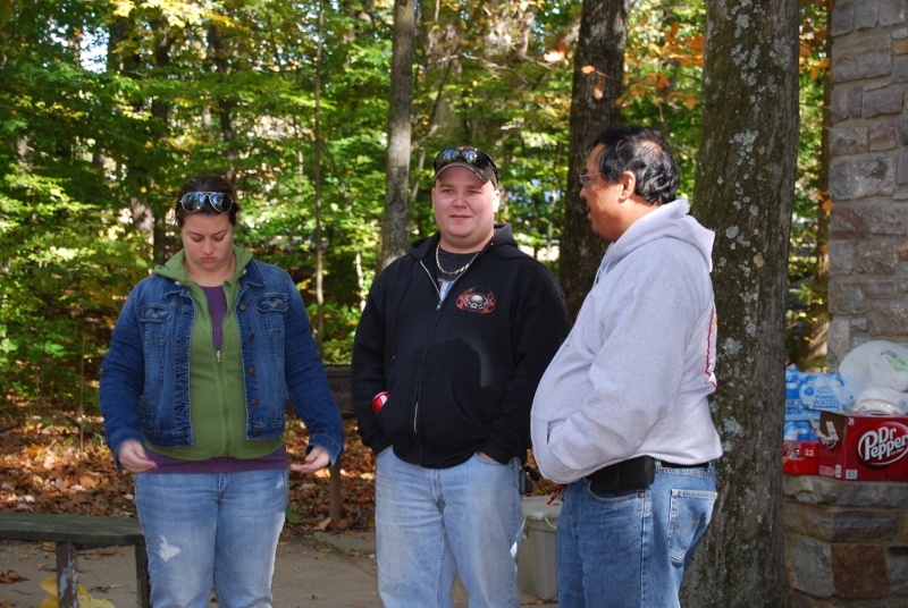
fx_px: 2084
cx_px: 454
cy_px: 304
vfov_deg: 16.6
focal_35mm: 82
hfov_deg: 24.6
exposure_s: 1/60
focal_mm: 55
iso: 320
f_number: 5.6
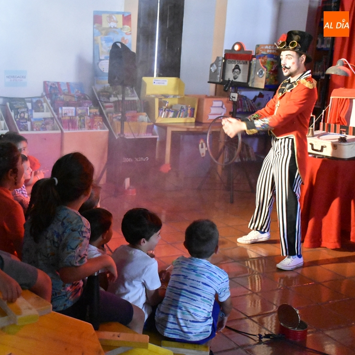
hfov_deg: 36.1
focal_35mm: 46
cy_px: 178
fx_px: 534
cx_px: 95
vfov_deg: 36.8
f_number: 3.8
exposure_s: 1/125
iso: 11400
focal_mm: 24
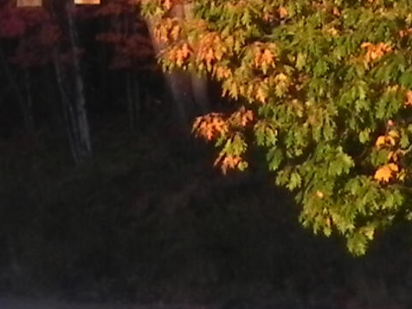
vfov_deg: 1.5
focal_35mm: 1020
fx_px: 12140
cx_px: -866
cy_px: -27
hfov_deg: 1.9
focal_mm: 28.8
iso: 160
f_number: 5.6
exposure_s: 1/239
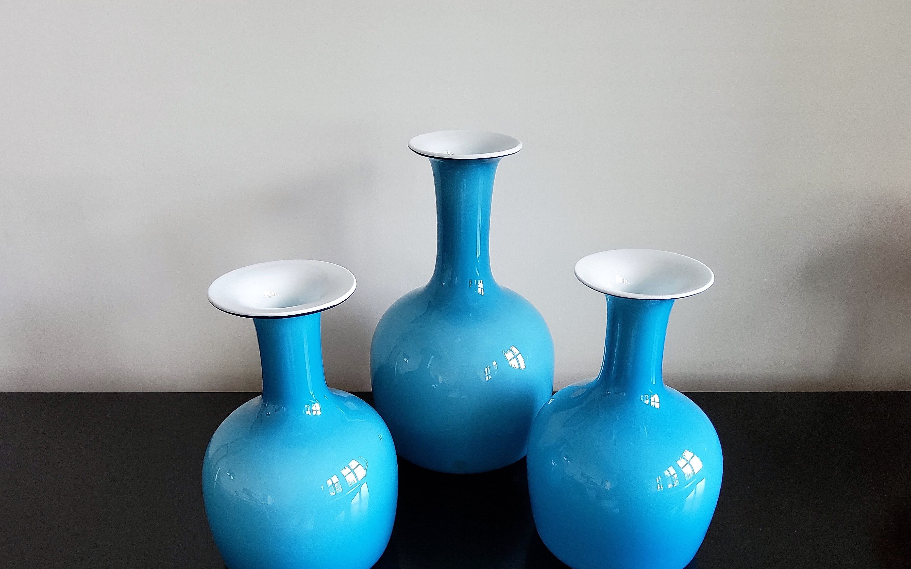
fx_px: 695
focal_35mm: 28
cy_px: 310
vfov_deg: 44.5
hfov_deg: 66.5
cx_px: 458
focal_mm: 3.08
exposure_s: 1/50
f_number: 2
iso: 250
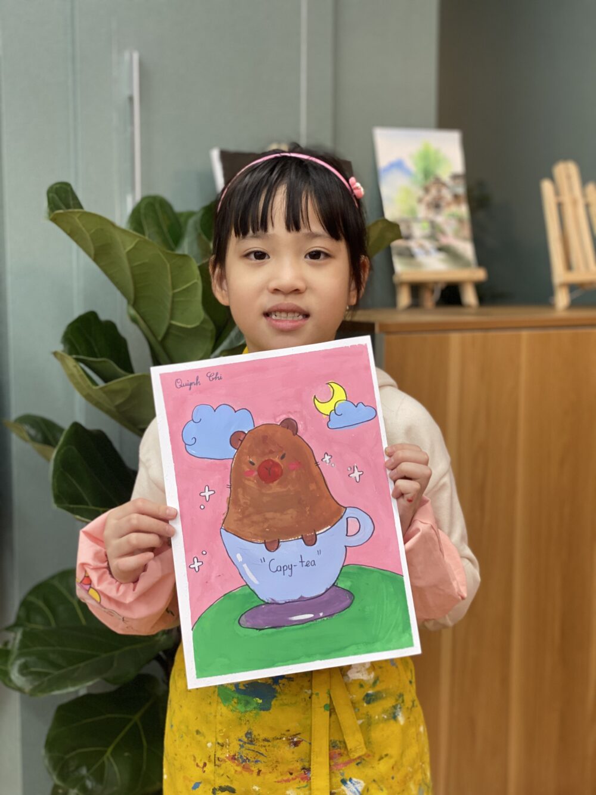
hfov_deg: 28.0
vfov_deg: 36.8
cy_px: 398
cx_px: 298
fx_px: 1194
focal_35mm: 52
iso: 160
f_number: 2
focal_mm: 6
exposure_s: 1/100
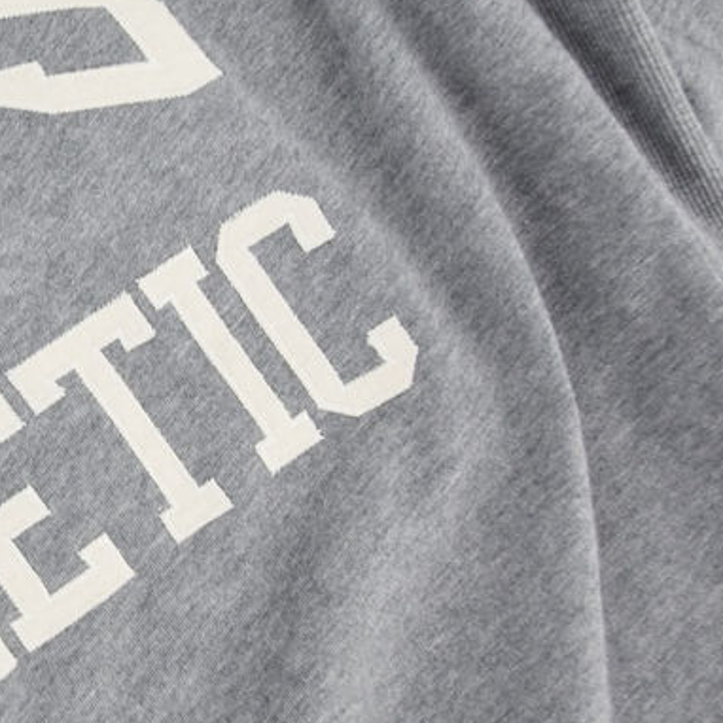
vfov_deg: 26.3
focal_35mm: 65
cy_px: 443
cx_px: -187
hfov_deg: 23.6
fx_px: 1543
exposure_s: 1/60
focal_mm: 17
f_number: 6.3
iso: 320
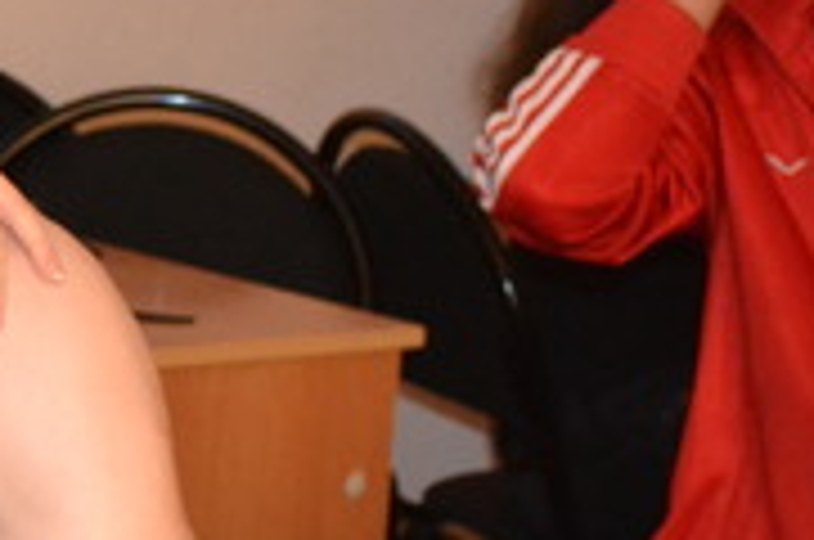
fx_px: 4559
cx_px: -598
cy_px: 106
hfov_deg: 9.7
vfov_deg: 6.8
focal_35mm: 202
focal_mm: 38
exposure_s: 1/60
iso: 2800
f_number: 5
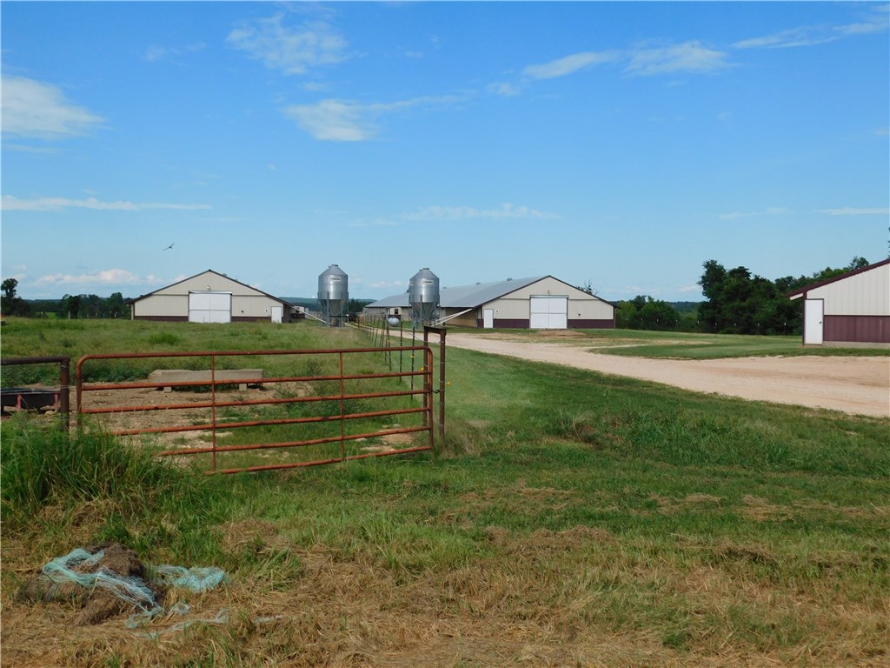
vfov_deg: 39.7
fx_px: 926
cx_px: 445
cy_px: 334
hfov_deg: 51.4
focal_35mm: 36
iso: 125
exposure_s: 1/500
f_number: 7
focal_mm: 6.3
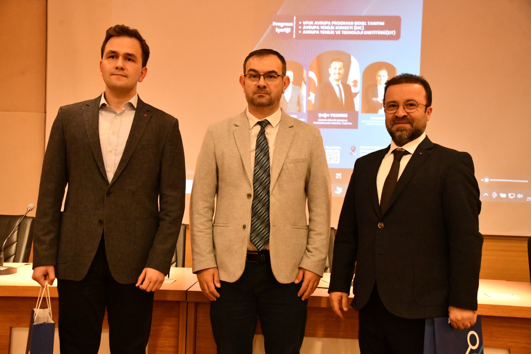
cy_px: 177
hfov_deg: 43.6
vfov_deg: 29.9
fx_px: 664
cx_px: 266
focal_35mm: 45
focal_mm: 45
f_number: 6.3
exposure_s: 1/100
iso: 16000
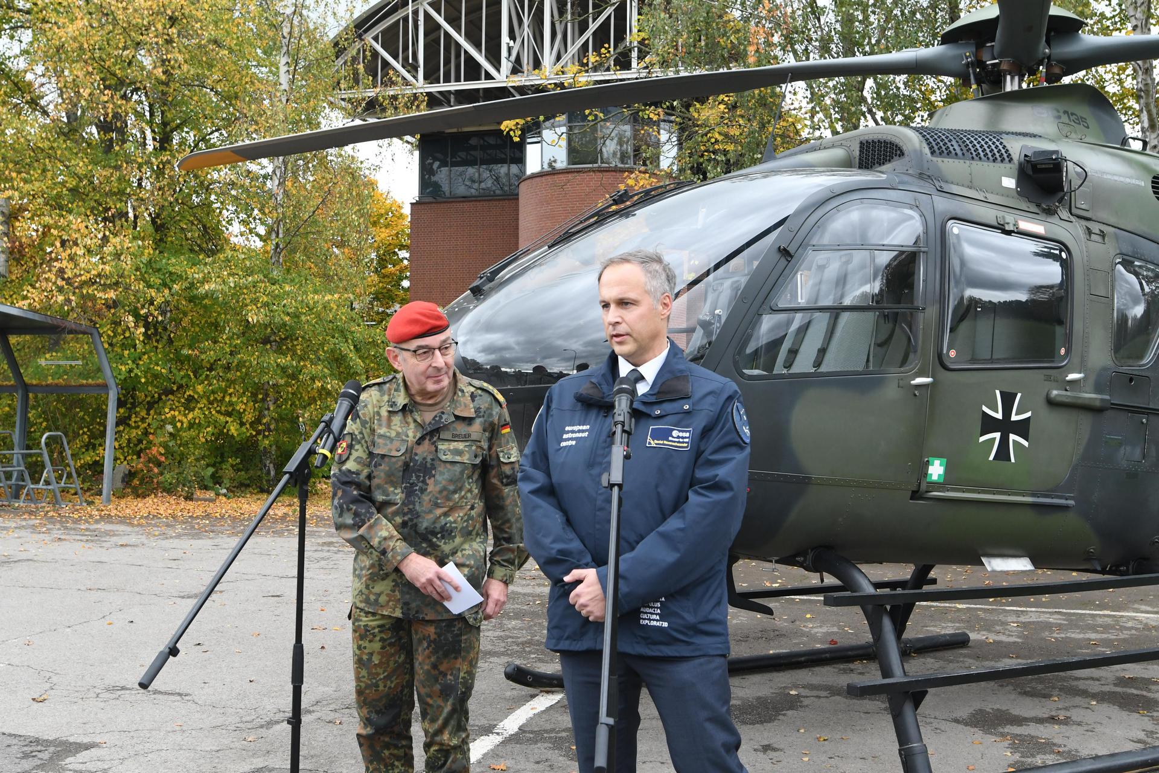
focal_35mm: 36
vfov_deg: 36.9
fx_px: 1159
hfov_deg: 53.1
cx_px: 580
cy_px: 386
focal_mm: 24
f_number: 6.3
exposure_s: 1/160
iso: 1250
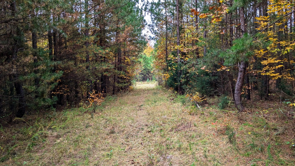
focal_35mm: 27
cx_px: 149
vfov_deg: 42.8
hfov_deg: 69.9
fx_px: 211
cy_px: 74
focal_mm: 6.9
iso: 75
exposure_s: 1/126
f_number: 1.68
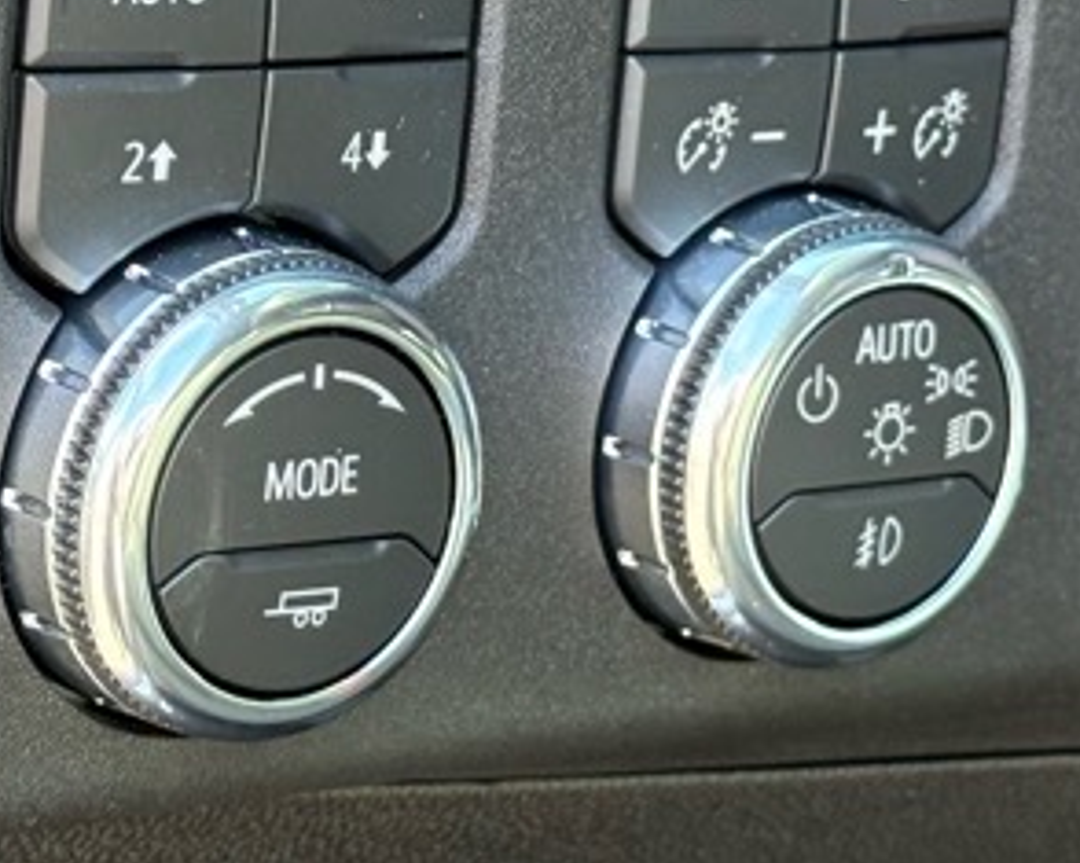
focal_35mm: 163
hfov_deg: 11.8
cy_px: 228
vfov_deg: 9.5
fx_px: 5208
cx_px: 301
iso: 200
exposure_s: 1/86
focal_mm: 6.76
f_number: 1.78
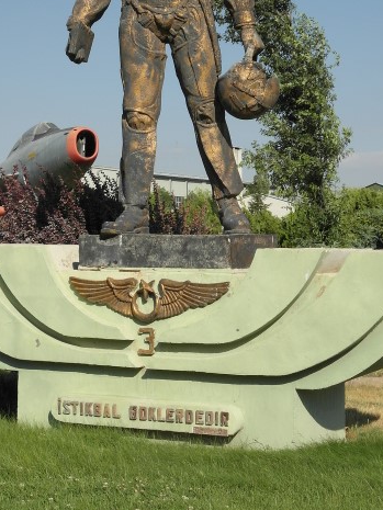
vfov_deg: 22.5
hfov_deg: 17.2
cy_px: 122
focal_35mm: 86
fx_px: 1268
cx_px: 217
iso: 100
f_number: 6.2
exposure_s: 1/500
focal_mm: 9.1
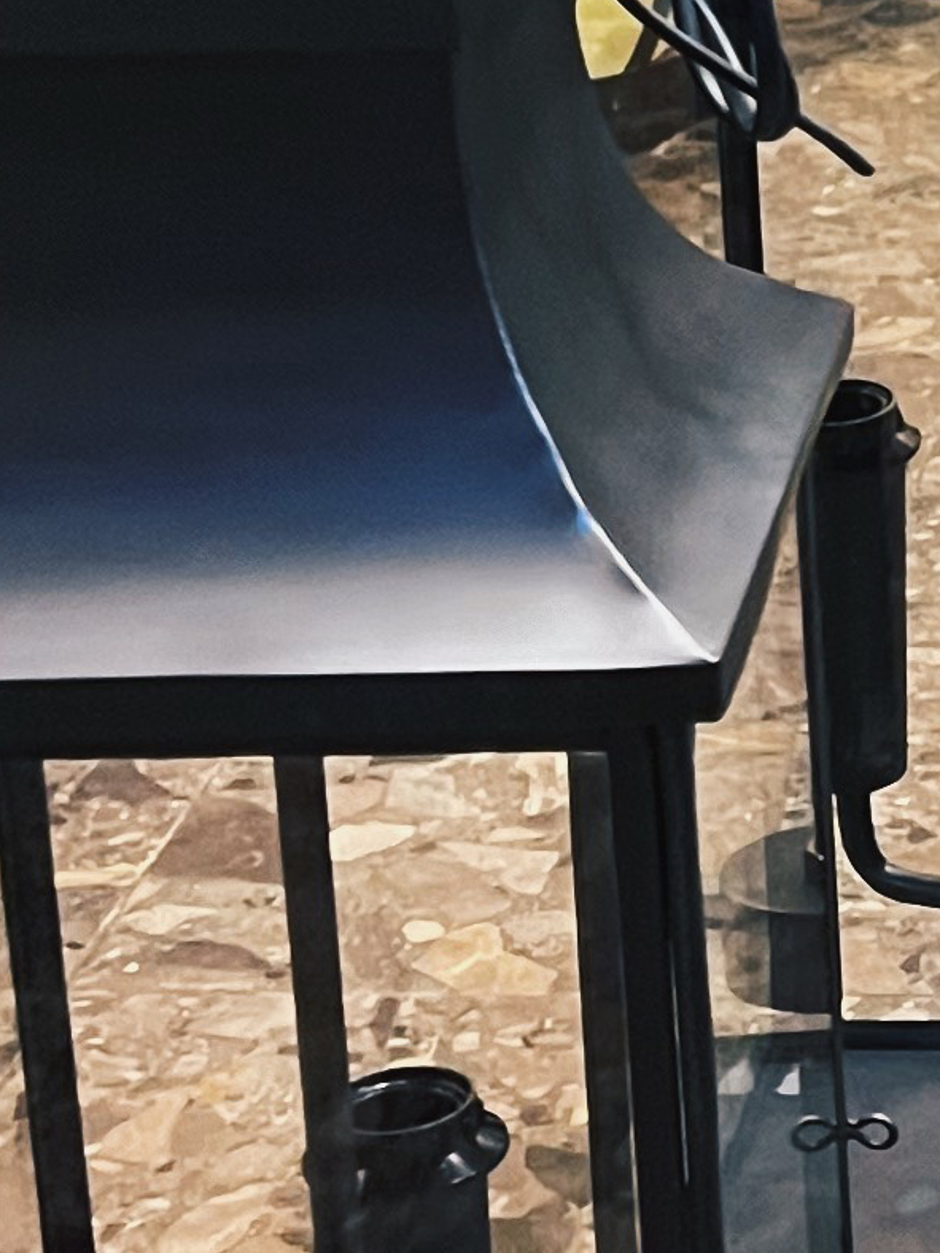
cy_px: 210
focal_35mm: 133
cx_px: 1673
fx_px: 4815
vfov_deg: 14.7
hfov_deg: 10.5
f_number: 1.5
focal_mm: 5.7
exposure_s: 1/25
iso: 640
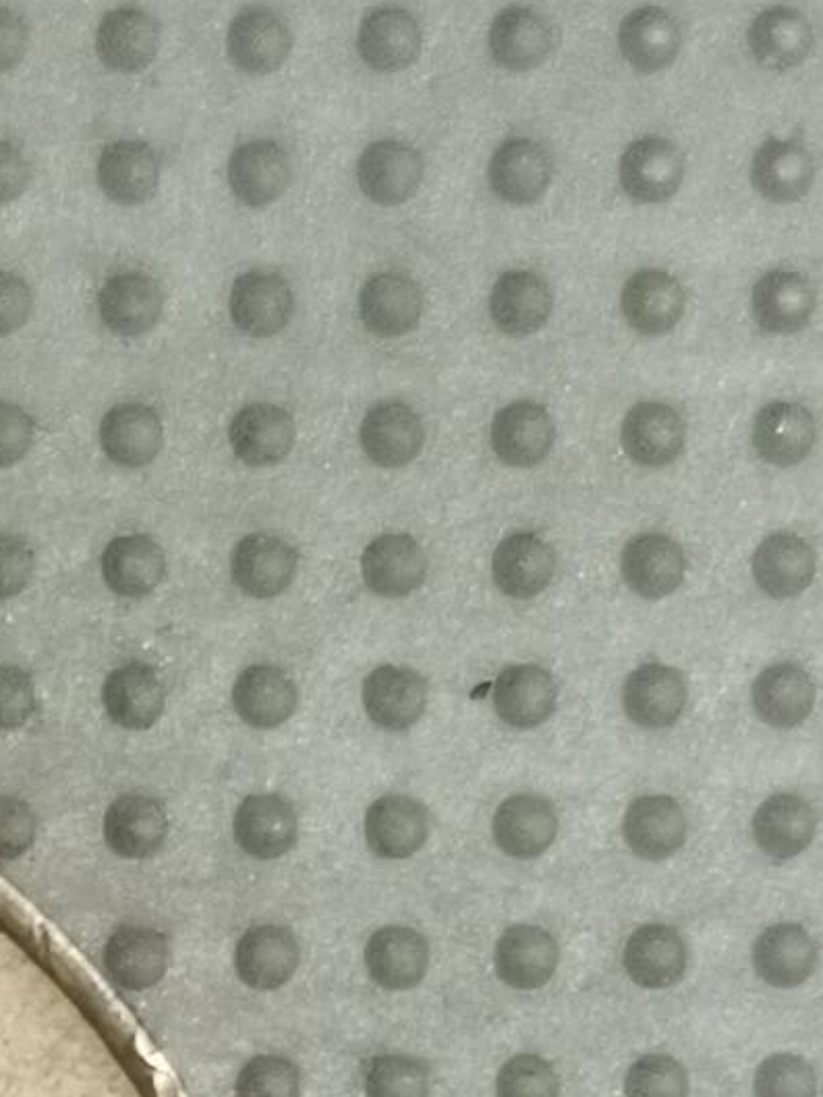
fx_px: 5609
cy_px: 1756
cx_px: -572
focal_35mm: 177
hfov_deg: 8.1
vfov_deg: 10.7
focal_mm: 4.75
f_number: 1.8
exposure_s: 1/22.5
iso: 500
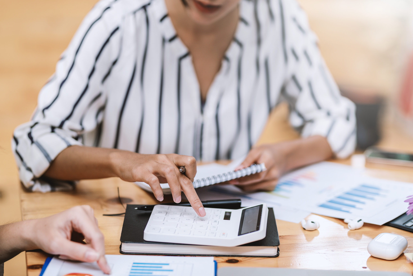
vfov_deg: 16.1
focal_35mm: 85
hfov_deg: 23.9
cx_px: 206
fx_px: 975
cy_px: 138
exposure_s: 1/200
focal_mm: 85
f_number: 1.8
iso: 200
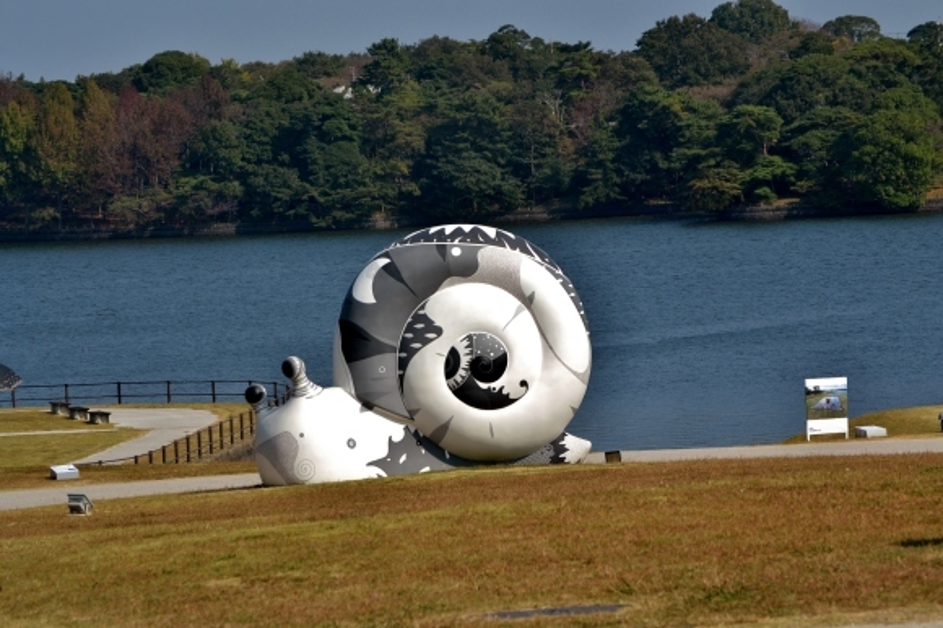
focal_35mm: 158
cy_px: 314
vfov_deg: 8.7
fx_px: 4123
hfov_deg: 13.0
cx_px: 472
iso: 400
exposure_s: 1/800
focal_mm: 105
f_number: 11
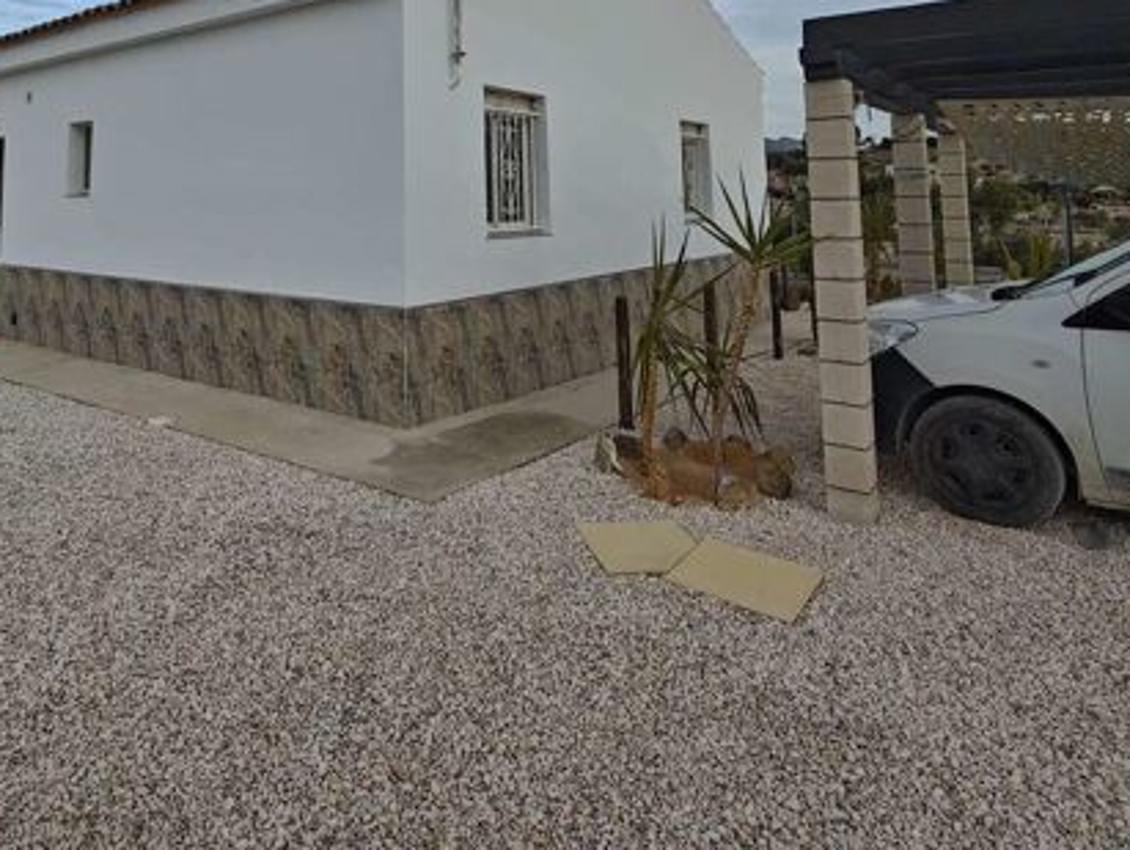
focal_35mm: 24
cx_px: 403
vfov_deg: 51.9
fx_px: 784
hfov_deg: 70.0
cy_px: 129
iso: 50
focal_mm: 2.16
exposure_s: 1/159
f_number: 2.2
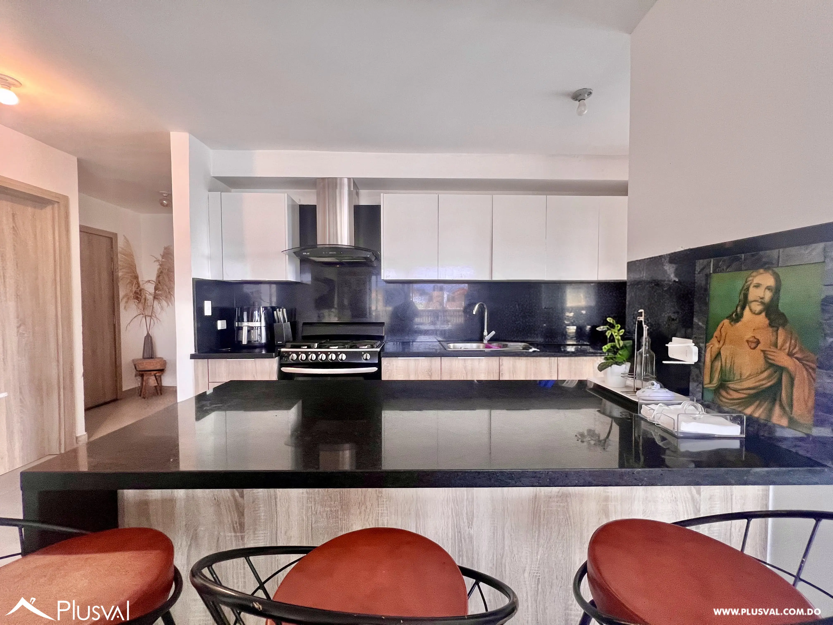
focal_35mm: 13
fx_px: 313
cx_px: 416
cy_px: 312
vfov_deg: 89.9
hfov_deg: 106.2
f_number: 1.8
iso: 160
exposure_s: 1/60
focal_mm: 1.57
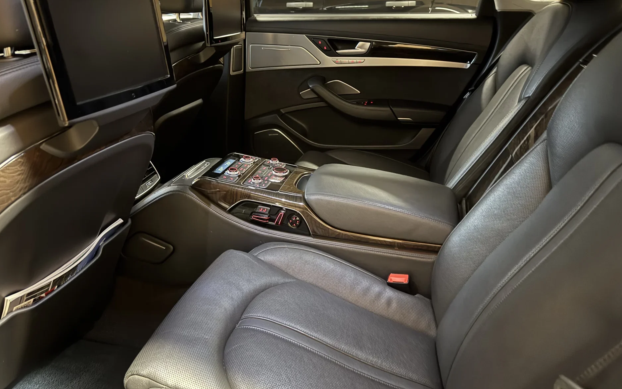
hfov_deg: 70.4
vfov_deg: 47.6
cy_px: 194
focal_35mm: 26
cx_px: 308
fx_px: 441
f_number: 1.78
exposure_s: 1/10
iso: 1000
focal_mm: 6.76
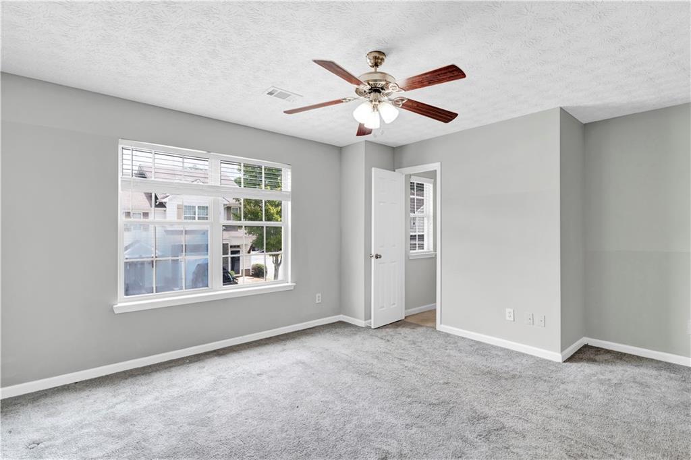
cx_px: 346
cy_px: 230
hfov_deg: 93.3
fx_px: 326
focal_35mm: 17
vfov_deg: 70.4
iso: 320
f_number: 8
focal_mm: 17
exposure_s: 1/8
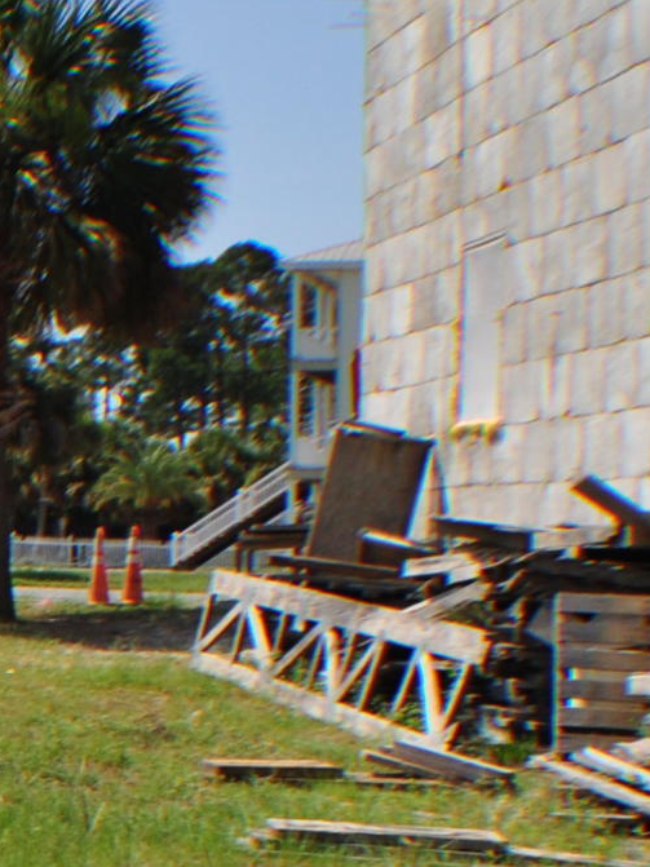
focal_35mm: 116
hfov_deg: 11.4
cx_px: -686
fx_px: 2905
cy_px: 851
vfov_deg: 16.6
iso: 320
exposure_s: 1/1250
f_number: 8
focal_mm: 18
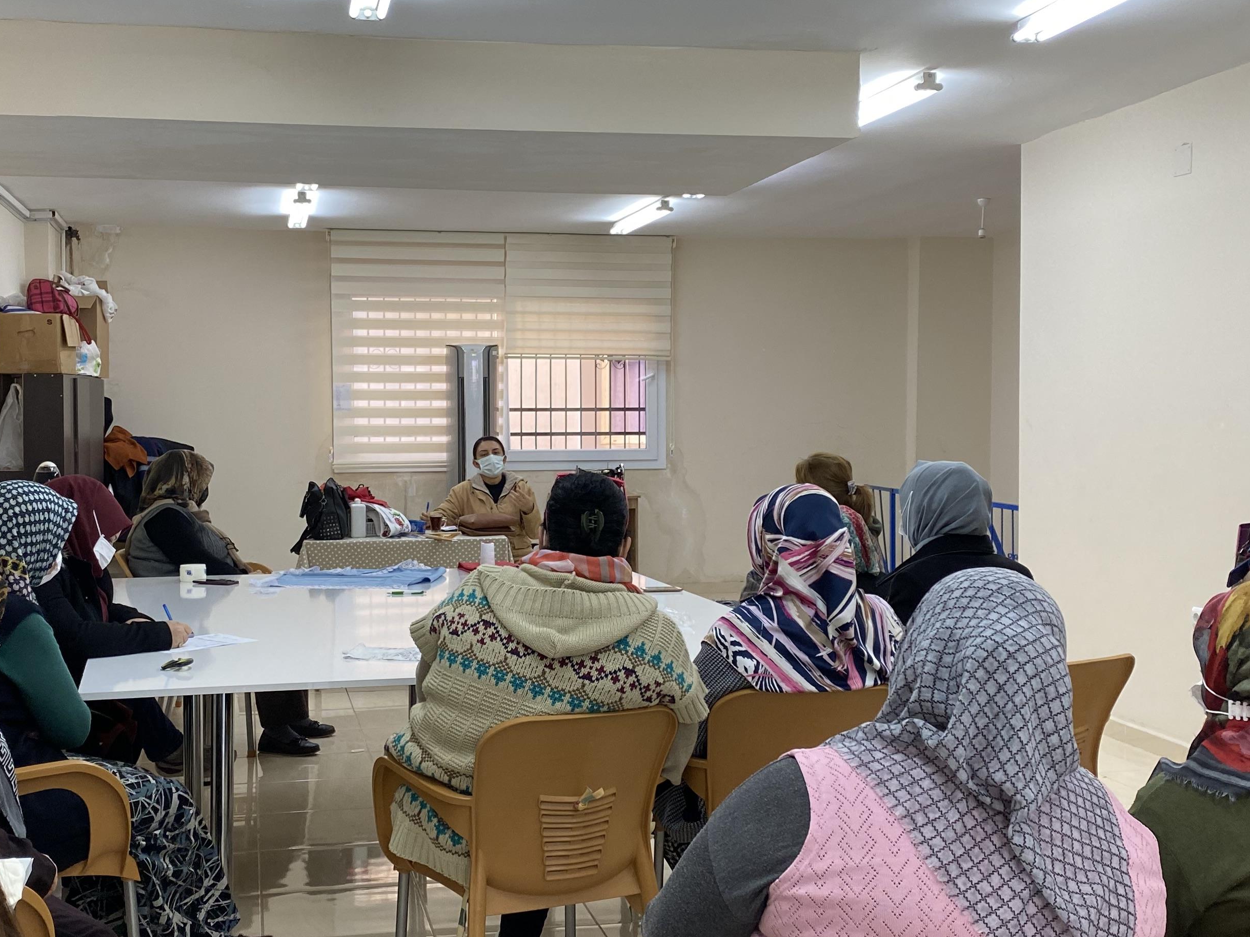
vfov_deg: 33.6
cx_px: 519
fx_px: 1553
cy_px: 460
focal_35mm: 43
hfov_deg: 43.7
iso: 100
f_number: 1.8
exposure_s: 1/100
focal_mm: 4.25
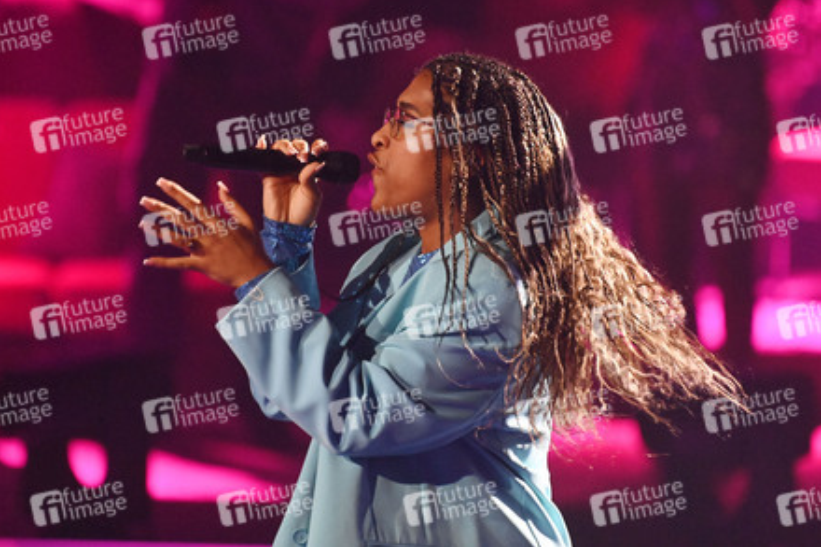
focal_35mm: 512
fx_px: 11671
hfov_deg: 4.0
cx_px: 402
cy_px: 271
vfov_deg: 2.7
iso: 16000
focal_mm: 500
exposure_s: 1/400
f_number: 5.6
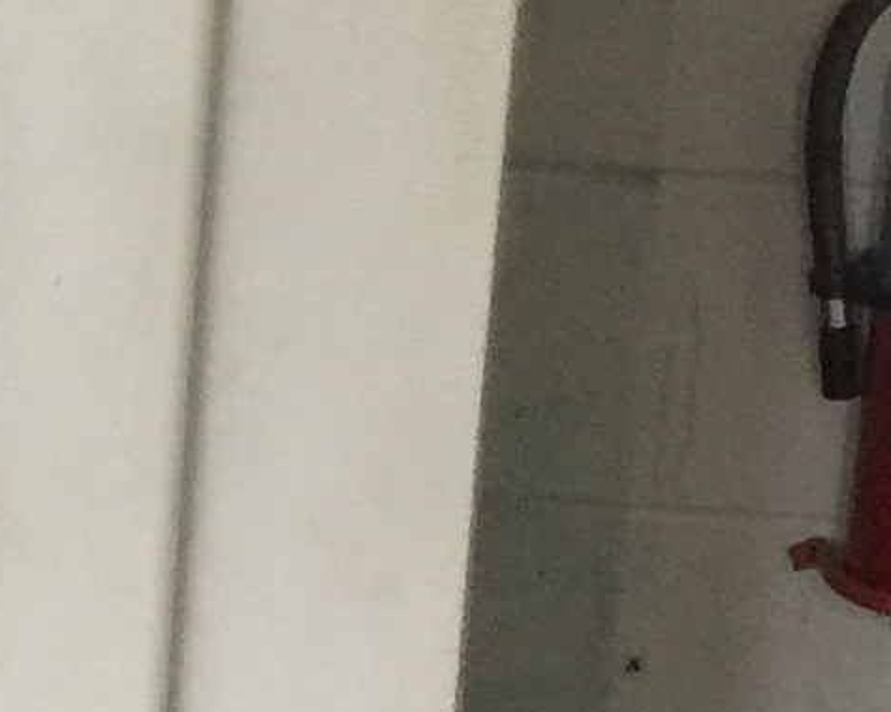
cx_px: -1019
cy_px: 346
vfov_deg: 7.9
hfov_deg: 9.2
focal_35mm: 195
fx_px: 5141
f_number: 2.2
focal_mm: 4.15
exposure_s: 1/15
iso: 64
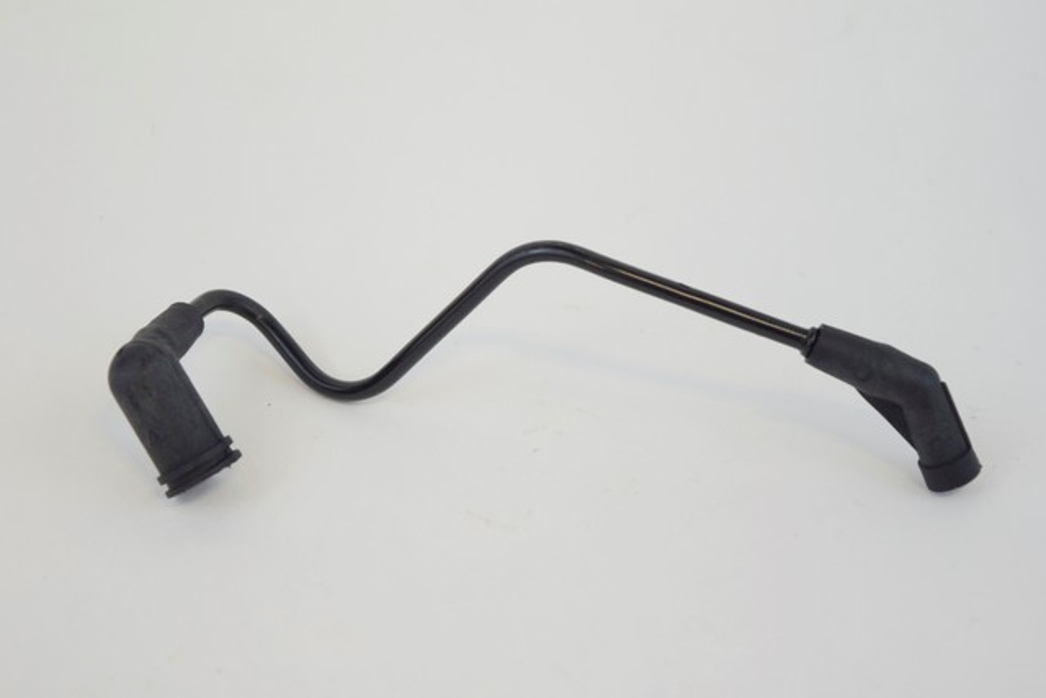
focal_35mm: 82
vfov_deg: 16.6
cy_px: 349
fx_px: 2397
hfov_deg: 24.6
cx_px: 523
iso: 1000
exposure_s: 1/60
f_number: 5.6
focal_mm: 55
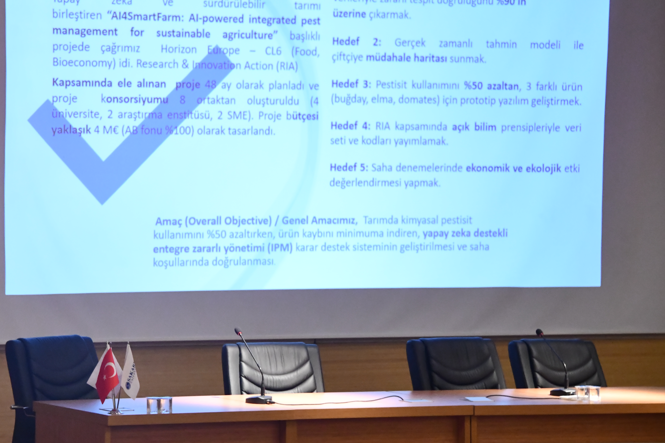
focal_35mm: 183
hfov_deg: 11.2
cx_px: 145
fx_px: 3380
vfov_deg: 7.5
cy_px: 189
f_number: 6.3
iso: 8000
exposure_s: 1/100
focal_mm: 116
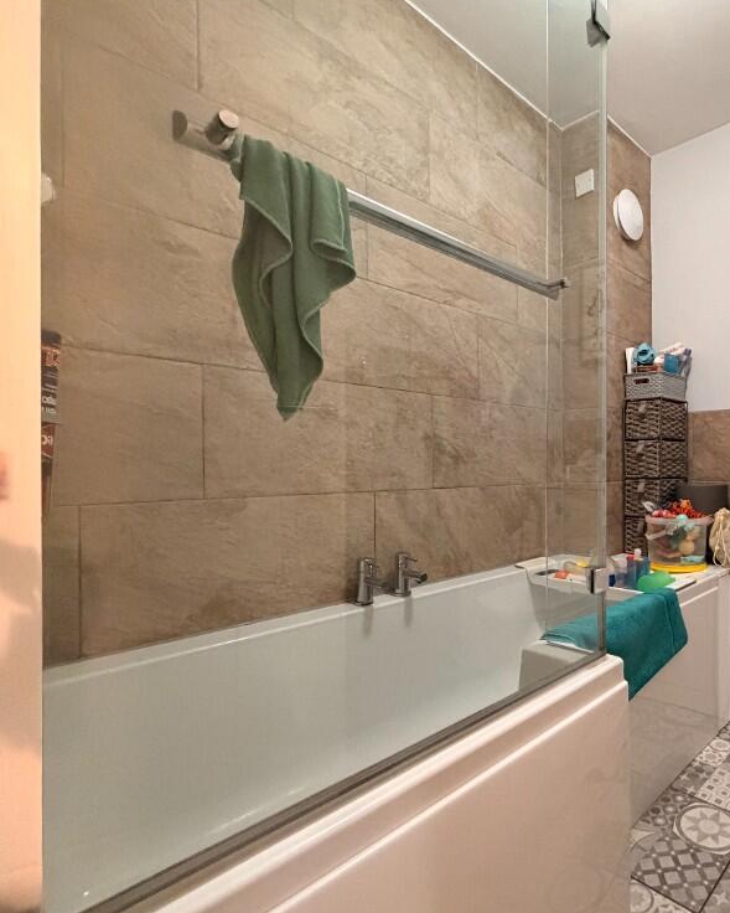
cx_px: 595
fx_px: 513
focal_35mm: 19
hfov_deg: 64.0
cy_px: 468
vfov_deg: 83.3
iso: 640
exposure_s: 1/59
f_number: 2.2
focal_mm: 2.22
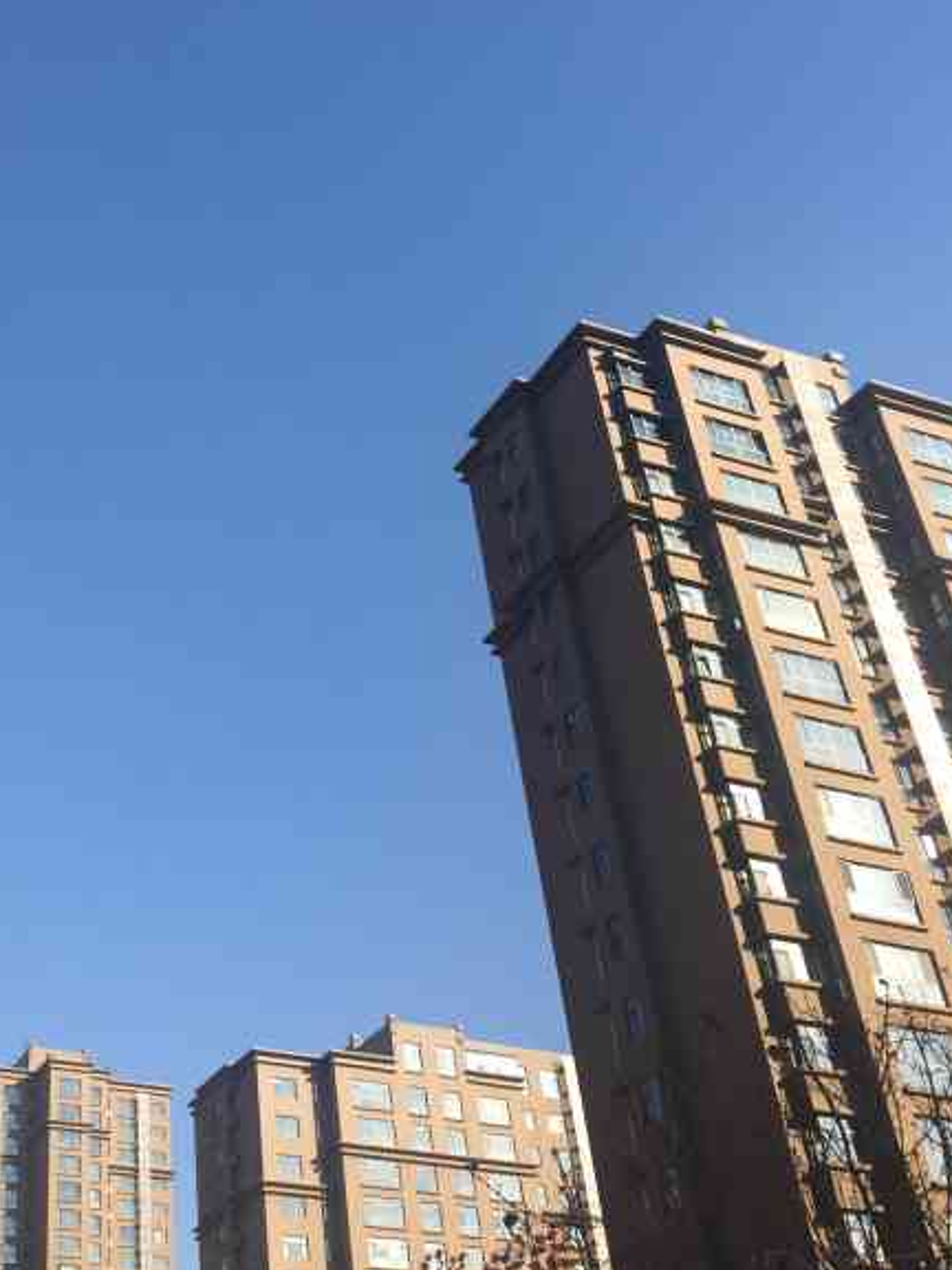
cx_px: 201
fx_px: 1723
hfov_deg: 30.2
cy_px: 385
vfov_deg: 39.8
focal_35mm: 47
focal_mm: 4.15
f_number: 2.2
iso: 32
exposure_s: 1/1130
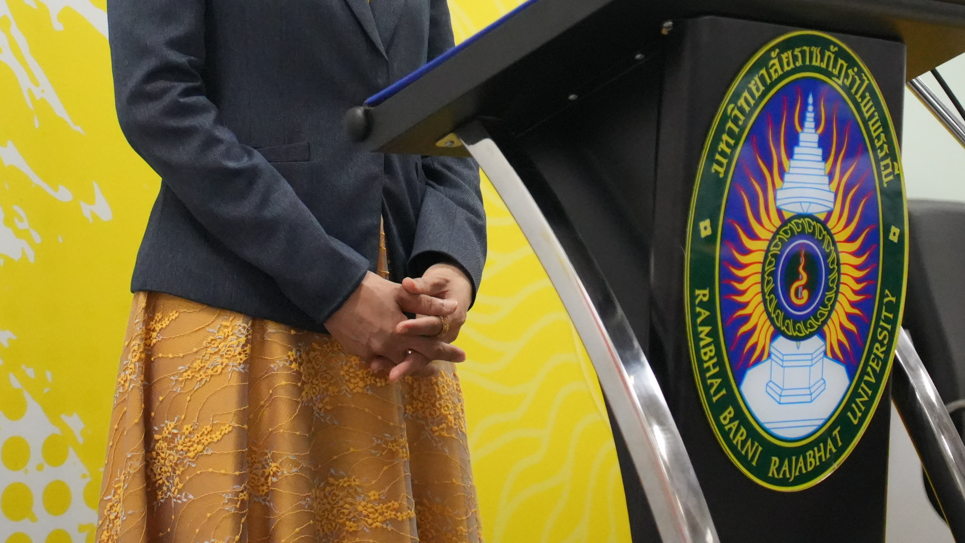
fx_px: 1817
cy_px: -62
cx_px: 434
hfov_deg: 29.7
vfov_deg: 16.5
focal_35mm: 71
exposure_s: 1/500
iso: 12800
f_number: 4
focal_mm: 36
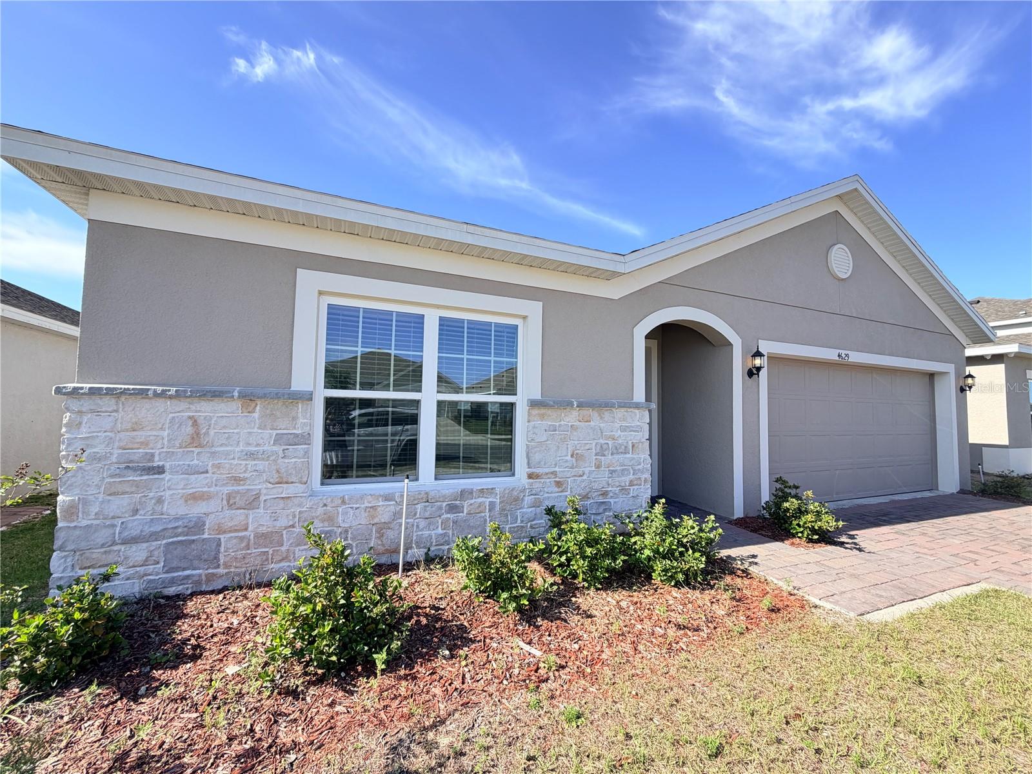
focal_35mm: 14
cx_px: 516
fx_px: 417
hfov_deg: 102.1
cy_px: 387
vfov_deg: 85.7
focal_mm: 2.22
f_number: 2.2
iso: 64
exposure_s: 1/502
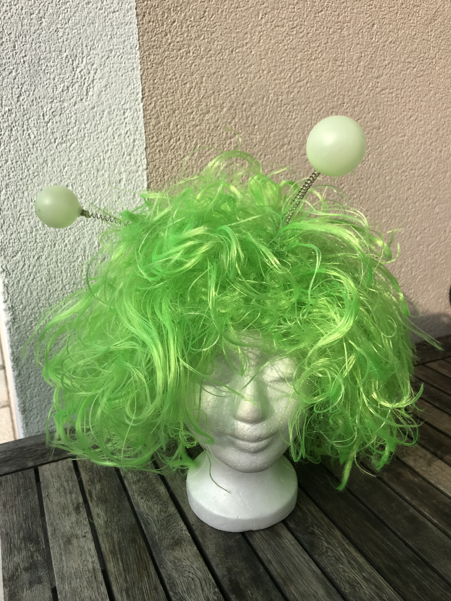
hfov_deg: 49.7
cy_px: 300
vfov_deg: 63.4
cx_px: 226
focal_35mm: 28
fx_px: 486
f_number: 1.8
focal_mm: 3.99
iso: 20
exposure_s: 1/1709
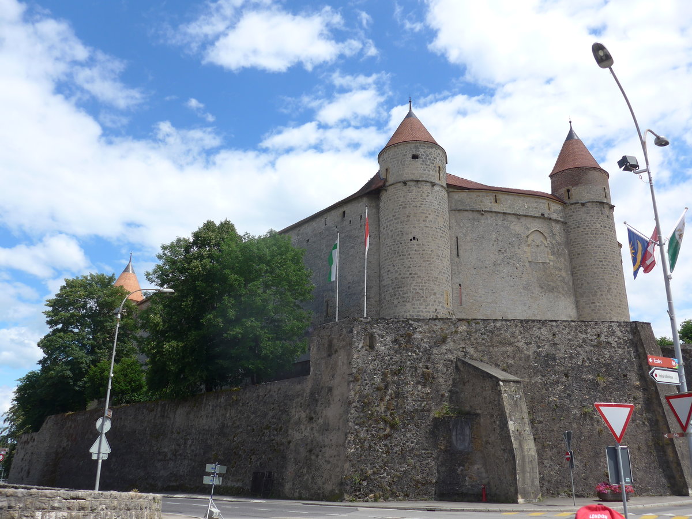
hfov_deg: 61.7
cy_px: 260
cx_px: 346
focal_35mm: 29
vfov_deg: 48.2
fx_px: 580
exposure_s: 1/1600
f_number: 2.8
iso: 80
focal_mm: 6
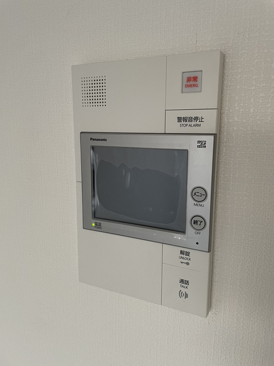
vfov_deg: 67.3
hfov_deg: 53.1
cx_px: 137
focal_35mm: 26
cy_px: 183
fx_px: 274
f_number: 1.6
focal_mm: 4.2
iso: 250
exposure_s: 1/60
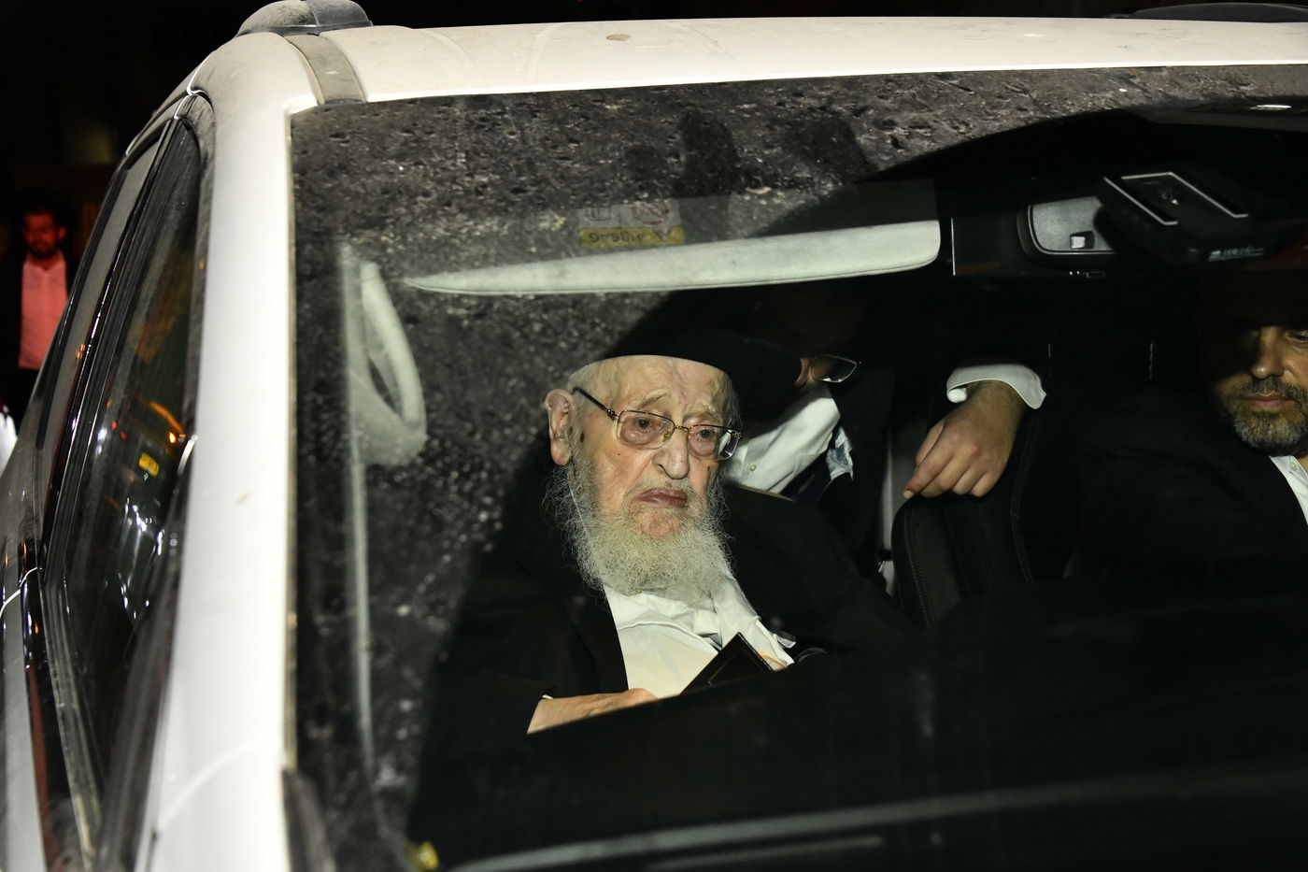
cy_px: 436
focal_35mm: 50
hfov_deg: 39.6
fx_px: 1816
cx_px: 654
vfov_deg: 27.0
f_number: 6.3
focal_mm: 50
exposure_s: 1/100
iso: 2000
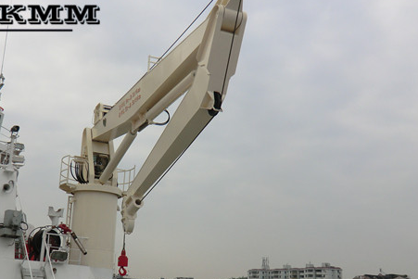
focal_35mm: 47
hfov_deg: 41.6
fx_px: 546
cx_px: 158
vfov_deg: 28.6
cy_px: 159
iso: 64
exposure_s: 1/500
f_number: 3.6
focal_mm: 6.1
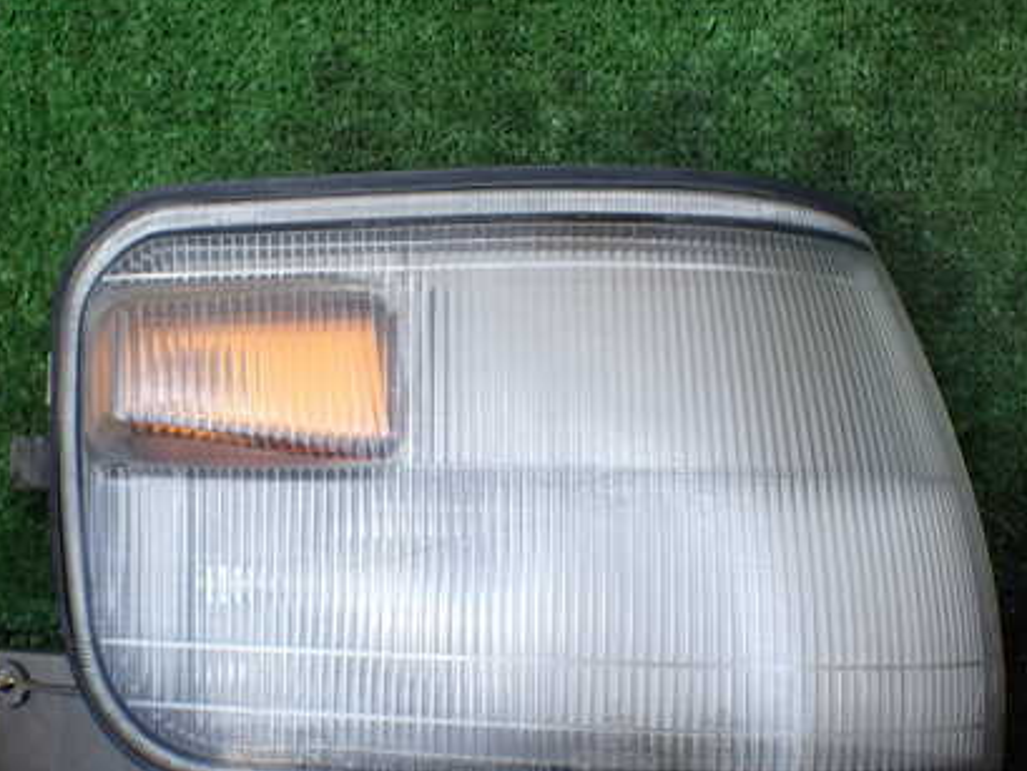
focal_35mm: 44
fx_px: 1306
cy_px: 475
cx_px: 442
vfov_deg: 32.8
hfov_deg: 42.8
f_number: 2.3
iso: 125
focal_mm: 5.4
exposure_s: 1/125
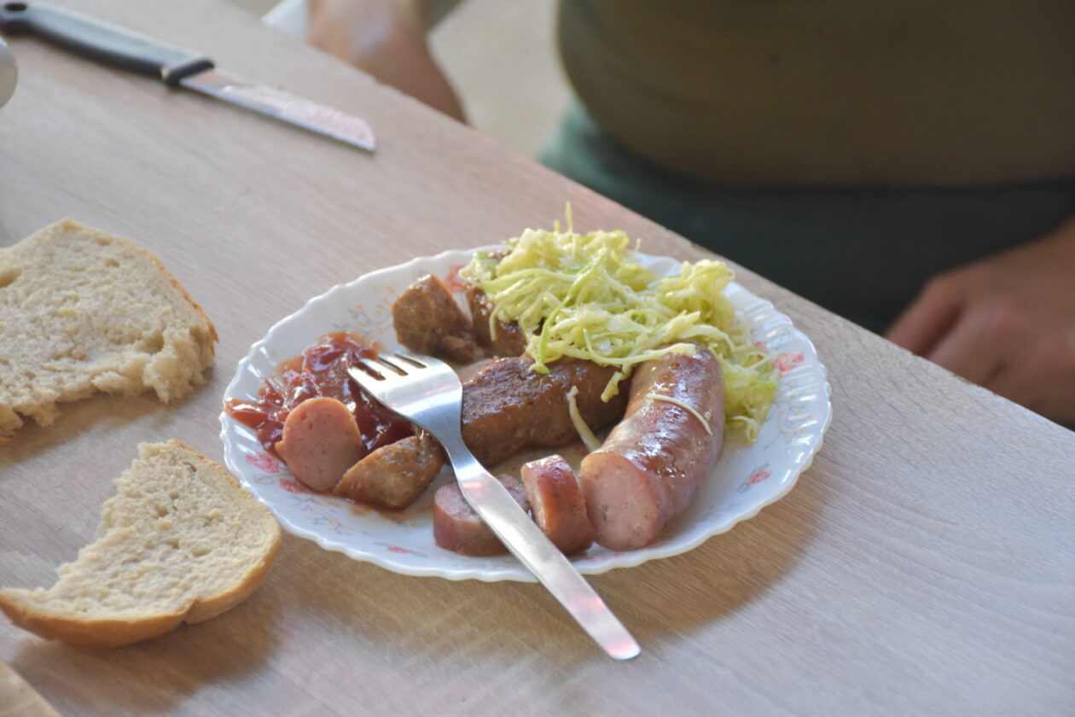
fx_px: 3807
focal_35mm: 128
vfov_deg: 10.8
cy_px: 358
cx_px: 538
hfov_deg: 16.1
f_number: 5.3
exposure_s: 1/125
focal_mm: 85
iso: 1250
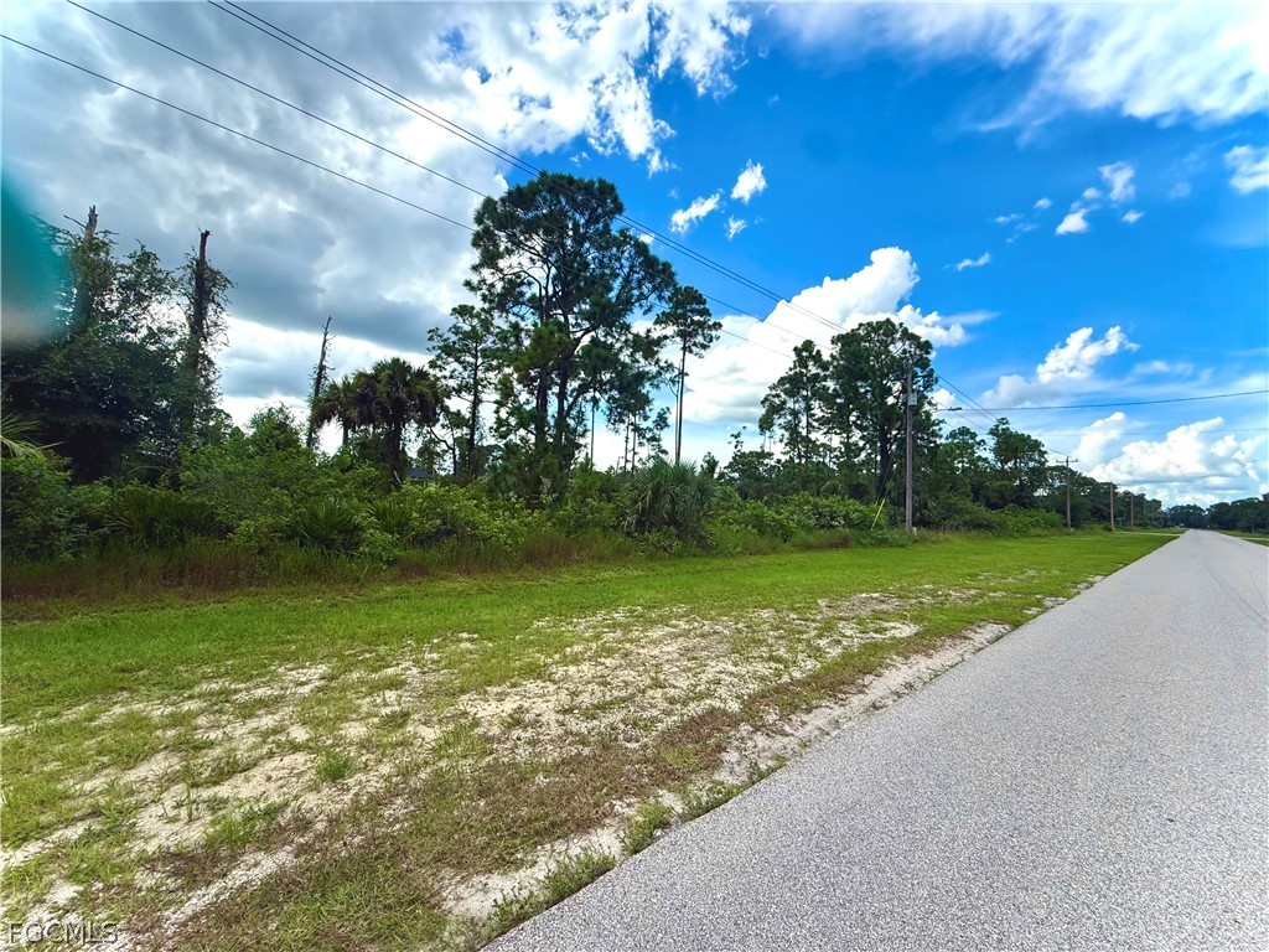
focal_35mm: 14
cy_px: 476
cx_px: 634
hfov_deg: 102.1
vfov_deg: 85.7
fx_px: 513
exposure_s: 1/1901
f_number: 2.2
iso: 64
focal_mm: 2.22
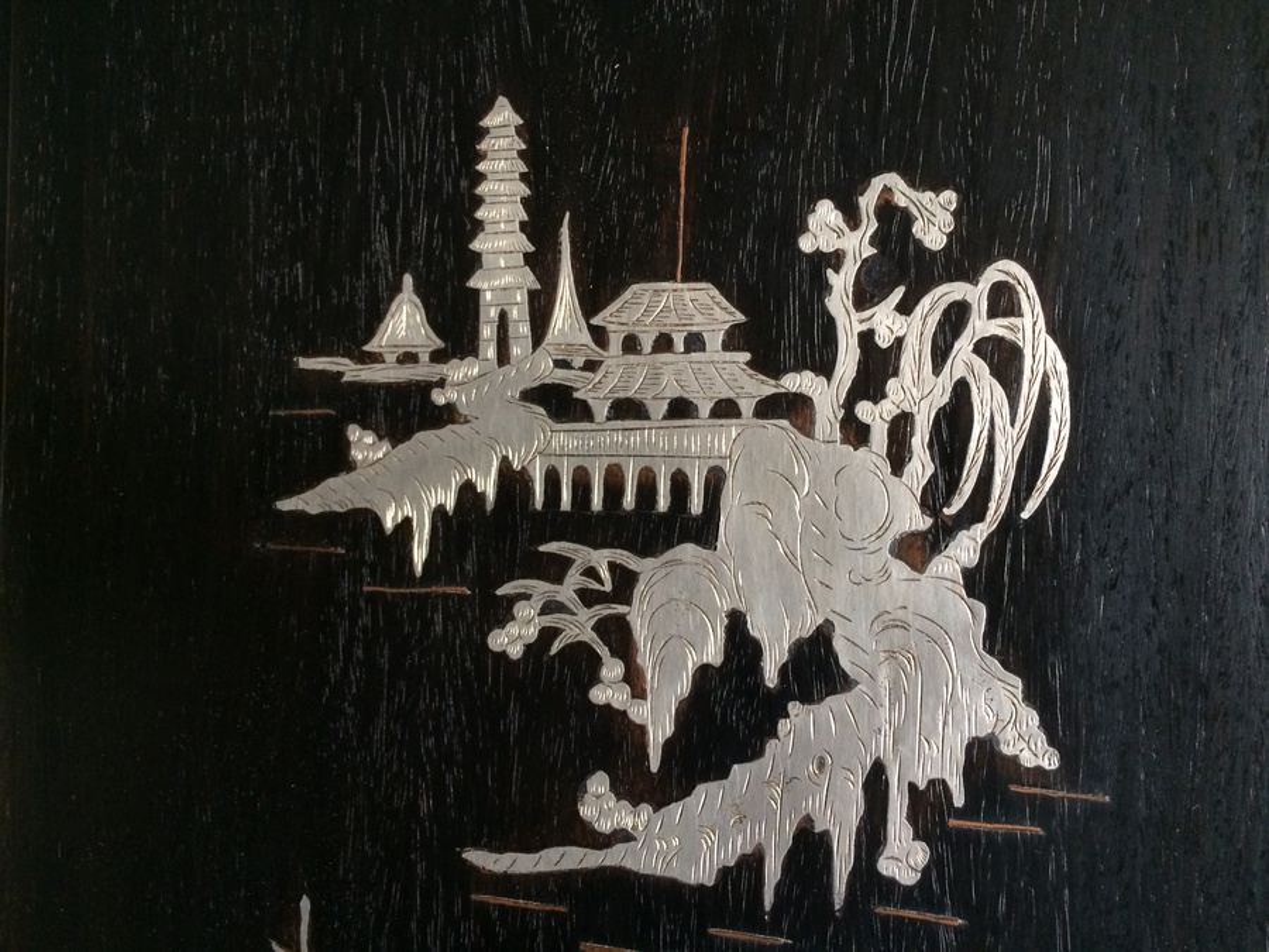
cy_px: 476
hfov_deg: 60.0
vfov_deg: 46.8
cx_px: 634
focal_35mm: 30
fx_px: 1100
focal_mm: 4.12
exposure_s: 1/30
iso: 250
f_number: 2.2
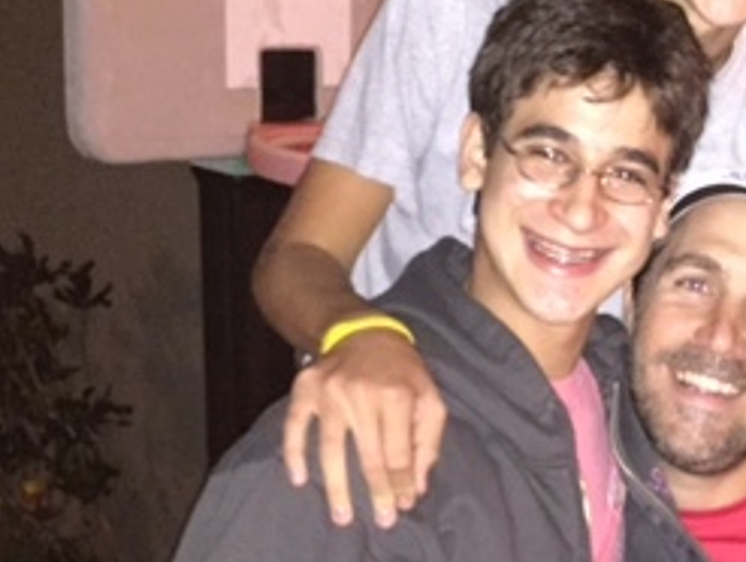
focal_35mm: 75
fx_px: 1619
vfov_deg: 19.6
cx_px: 773
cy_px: 372
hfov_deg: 24.6
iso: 500
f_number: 2.2
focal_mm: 4.15
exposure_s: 1/16
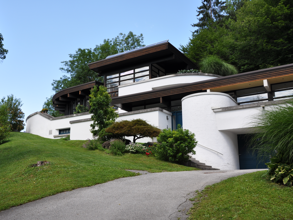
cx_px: 130
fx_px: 305
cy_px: 110
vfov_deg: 39.7
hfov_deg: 51.2
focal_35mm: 36
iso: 200
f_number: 7.1
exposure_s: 1/200
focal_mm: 22
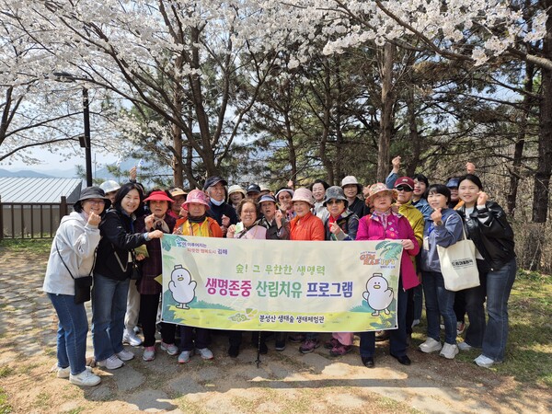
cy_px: 207
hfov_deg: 73.9
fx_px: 367
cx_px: 276
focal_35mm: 23
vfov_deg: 58.9
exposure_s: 1/944
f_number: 1.8
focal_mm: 5.4
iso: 25
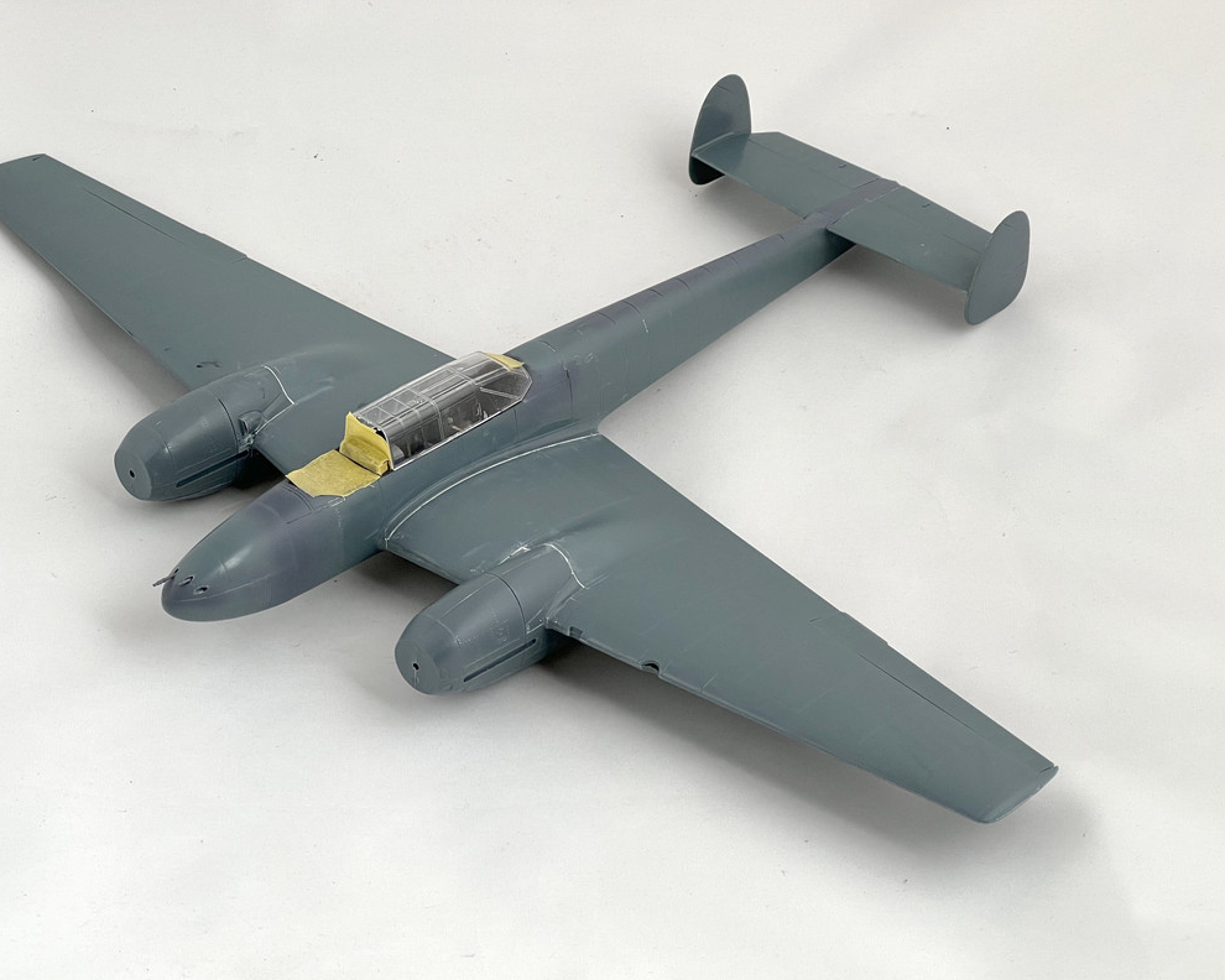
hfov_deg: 23.6
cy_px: 490
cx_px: 566
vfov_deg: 18.9
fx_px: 2937
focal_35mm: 81
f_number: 2.8
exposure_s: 1/100
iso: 50
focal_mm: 9
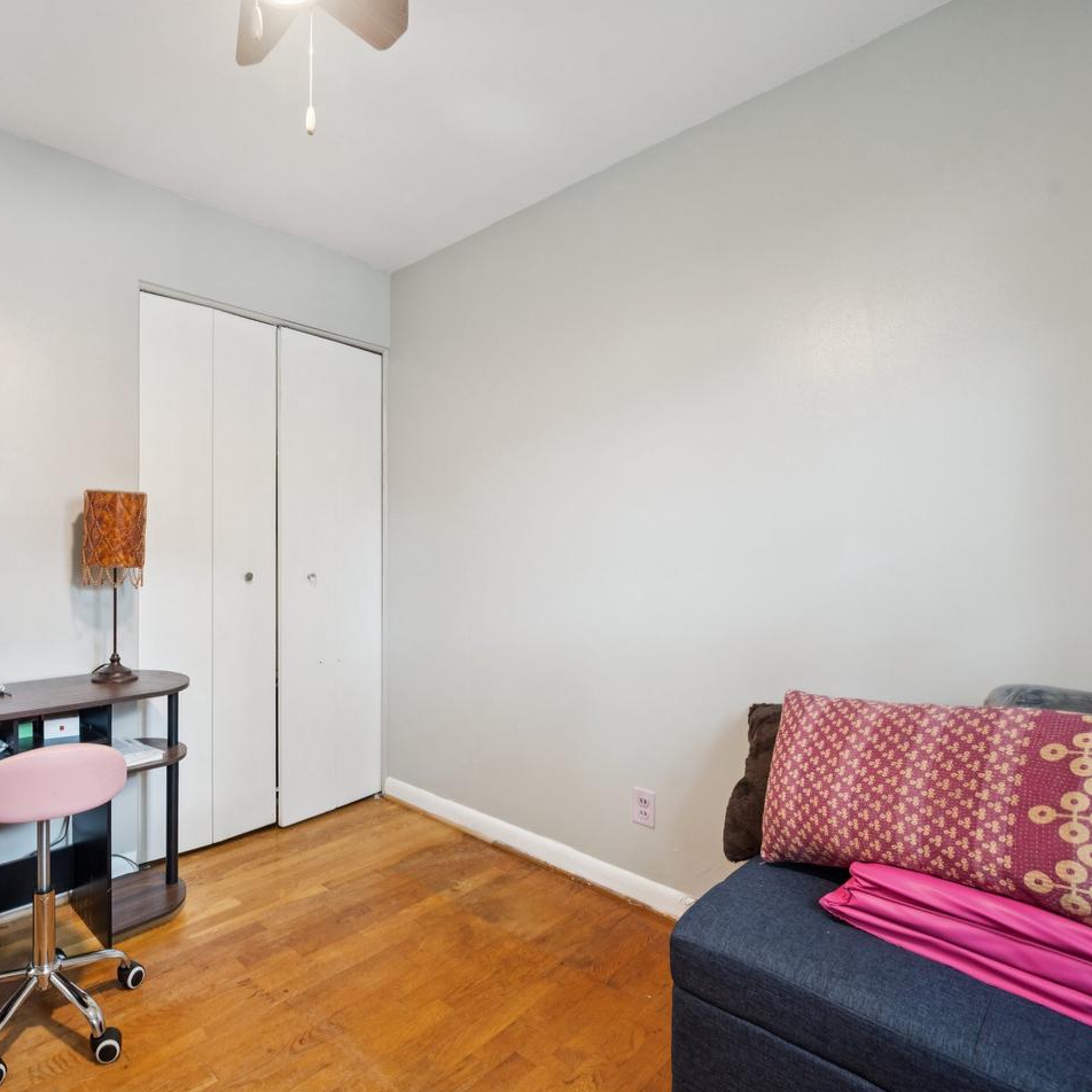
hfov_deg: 76.9
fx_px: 642
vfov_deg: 80.7
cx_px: 326
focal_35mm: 18
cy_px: 548
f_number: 7.1
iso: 400
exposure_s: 1/6
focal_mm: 14
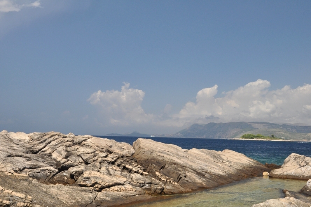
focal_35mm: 45
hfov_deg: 43.7
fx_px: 388
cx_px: 156
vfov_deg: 29.8
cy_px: 104
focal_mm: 30
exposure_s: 1/500
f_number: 11
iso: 640
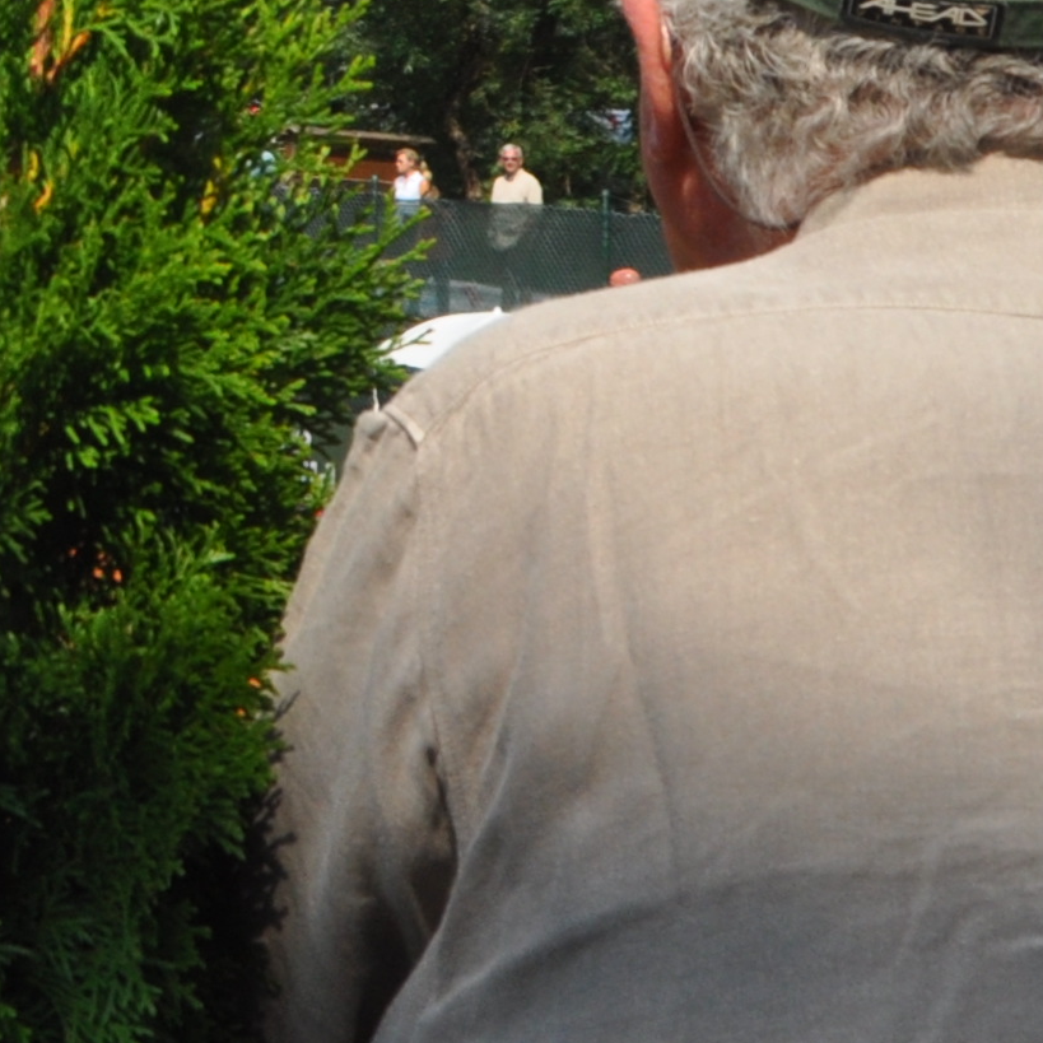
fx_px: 4091
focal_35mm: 120
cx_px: -922
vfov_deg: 14.1
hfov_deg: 13.0
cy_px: -223
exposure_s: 1/1600
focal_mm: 18
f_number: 7.1
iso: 400
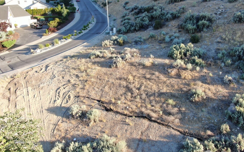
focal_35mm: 26
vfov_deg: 47.5
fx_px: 173
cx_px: 120
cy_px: 67
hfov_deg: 70.4
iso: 100
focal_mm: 4.39
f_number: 2.8
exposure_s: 1/240
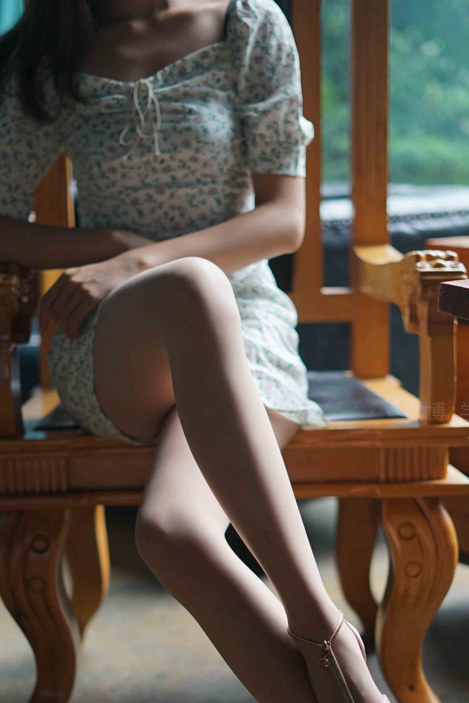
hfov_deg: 18.2
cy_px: 527
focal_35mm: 75
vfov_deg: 26.6
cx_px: 276
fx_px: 1465
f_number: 1.8
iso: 200
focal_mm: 50
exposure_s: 1/200
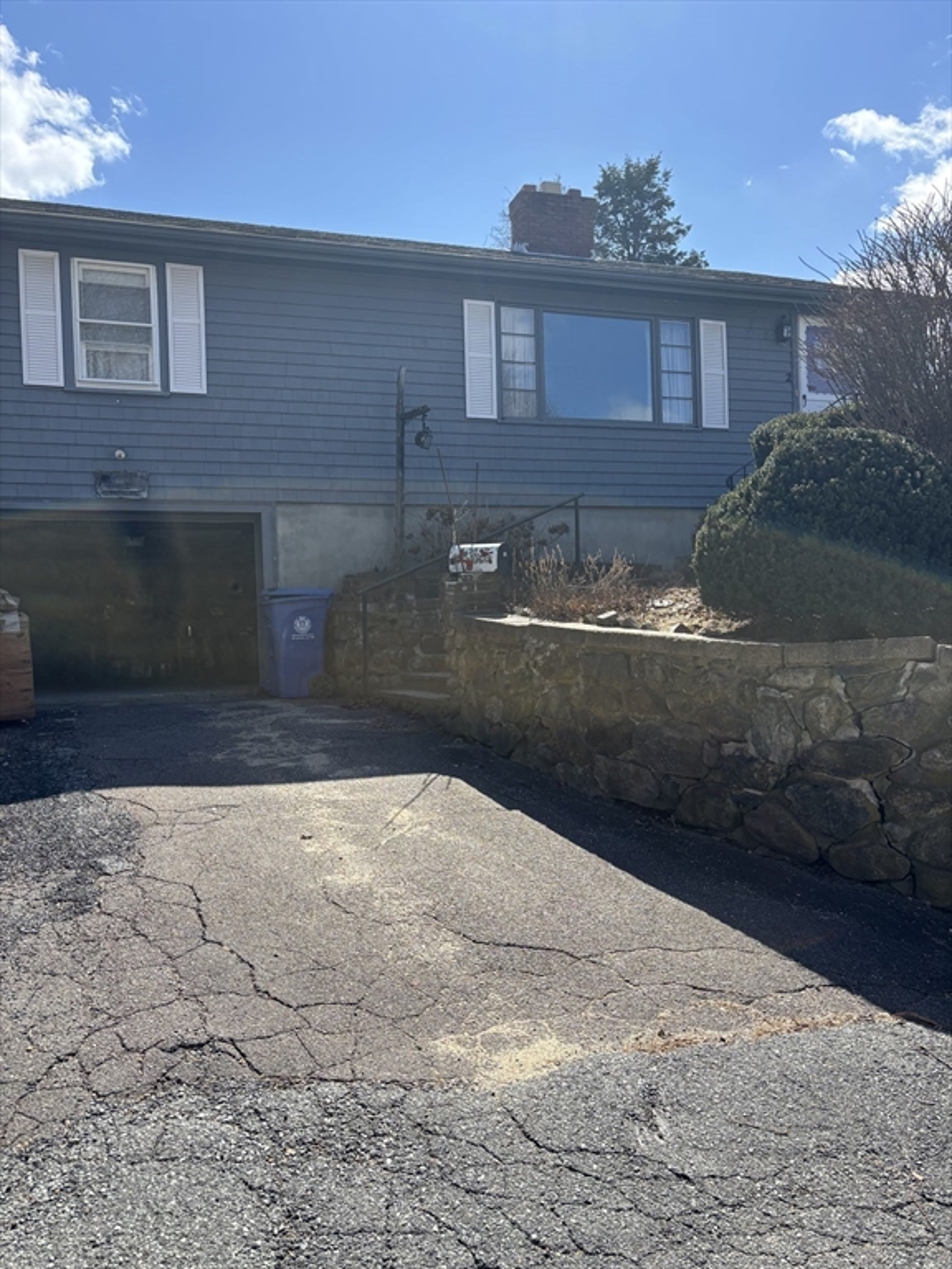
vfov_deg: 67.3
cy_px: 634
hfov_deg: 53.1
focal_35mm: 26
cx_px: 476
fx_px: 953
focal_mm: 5.96
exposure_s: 1/2451
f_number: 1.6
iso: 50
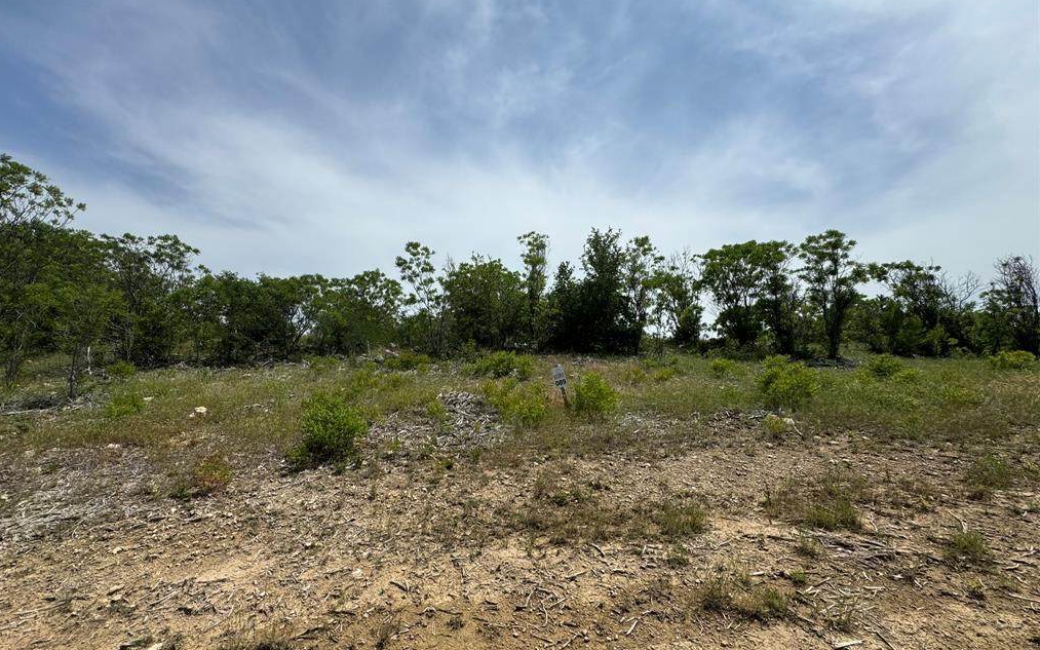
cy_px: 338
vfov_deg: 74.8
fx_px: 425
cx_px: 515
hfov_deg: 101.5
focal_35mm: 15
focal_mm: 2.22
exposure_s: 1/3247
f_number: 2.2
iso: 50
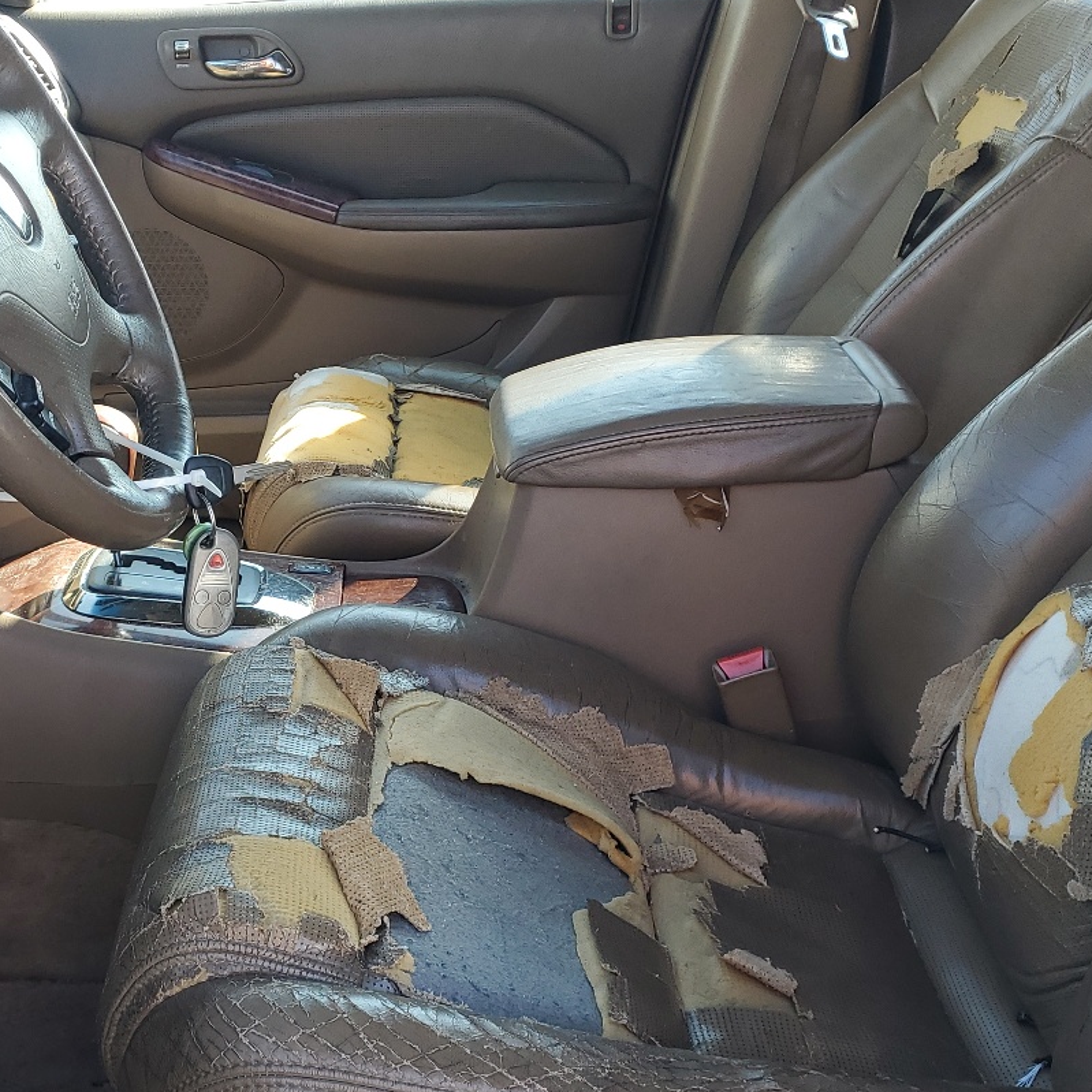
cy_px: 653
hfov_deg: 36.2
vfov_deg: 36.7
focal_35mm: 46
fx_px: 1642
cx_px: 323
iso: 50
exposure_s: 1/256
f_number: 1.5
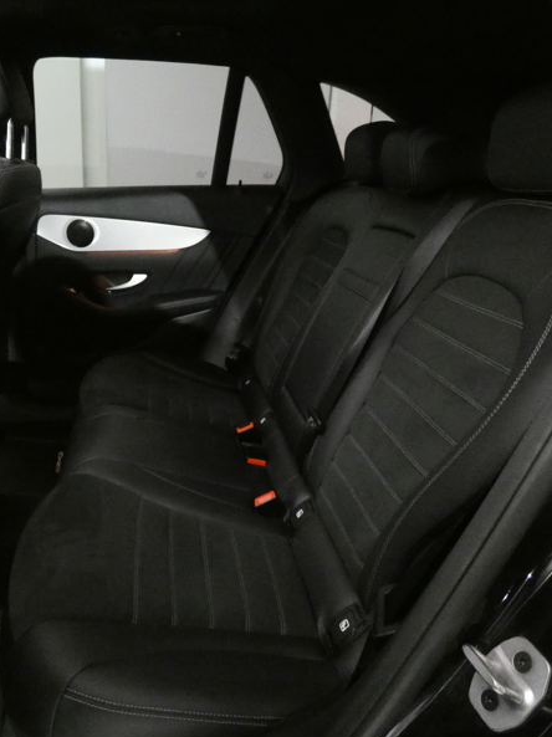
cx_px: 194
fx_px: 575
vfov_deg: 65.4
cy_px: 372
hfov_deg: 50.6
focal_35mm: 27
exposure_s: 1/20
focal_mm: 3.6
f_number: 2.8
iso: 1600
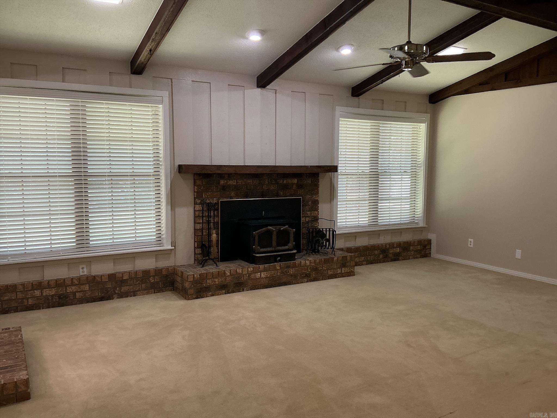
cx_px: 278
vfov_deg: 49.7
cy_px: 209
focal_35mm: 28
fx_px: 451
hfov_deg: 63.4
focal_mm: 3
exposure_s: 1/60
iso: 125
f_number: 1.8
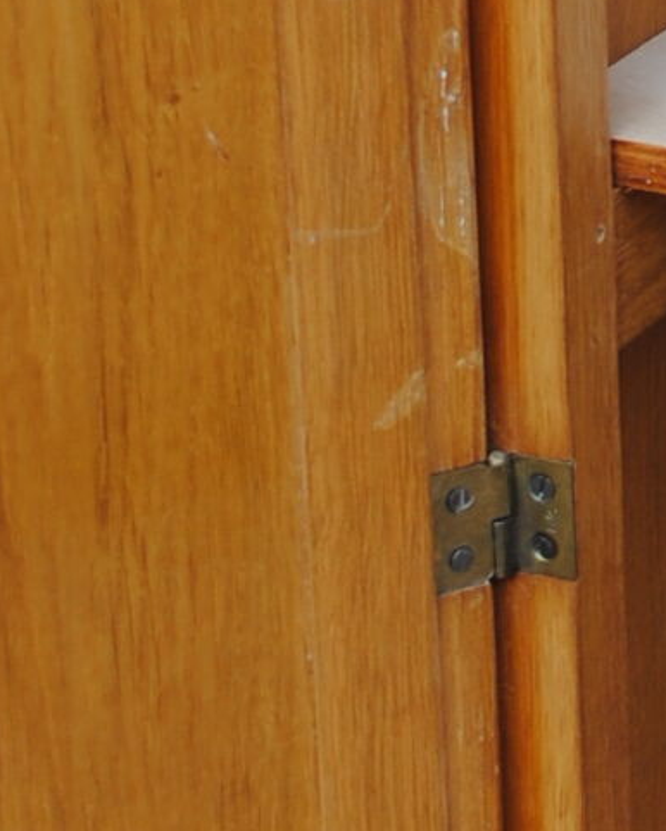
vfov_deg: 7.1
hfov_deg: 5.6
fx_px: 6673
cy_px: 145
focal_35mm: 271
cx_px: 1467
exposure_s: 1/125
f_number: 5.6
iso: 100
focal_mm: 32
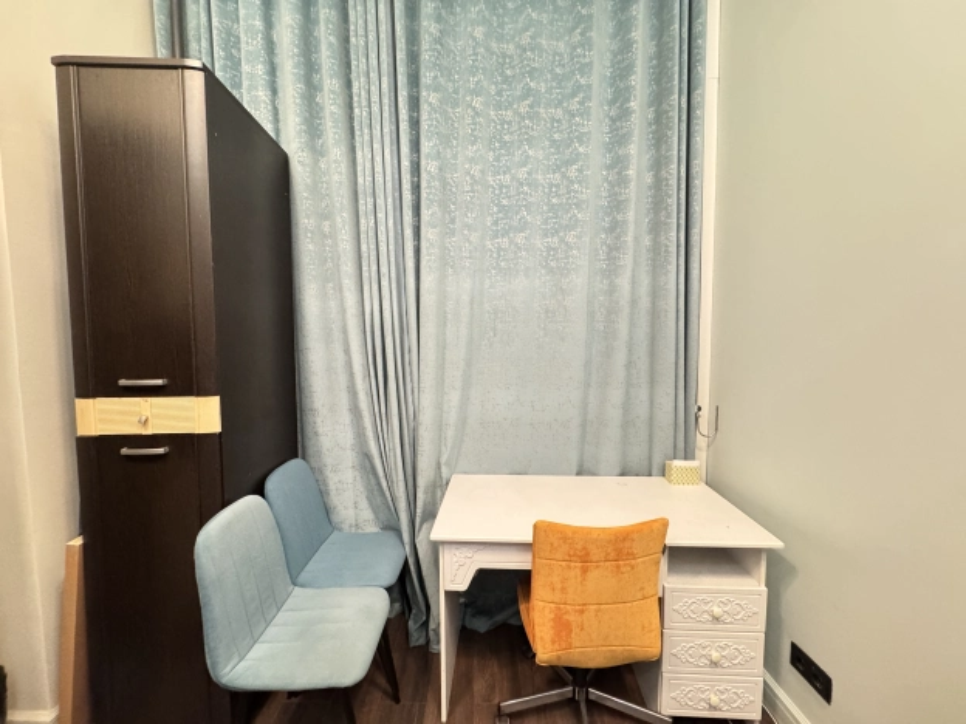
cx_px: 483
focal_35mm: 14
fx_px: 391
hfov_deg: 102.1
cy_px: 362
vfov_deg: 85.7
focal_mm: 2.22
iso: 1000
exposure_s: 1/50
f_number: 2.2
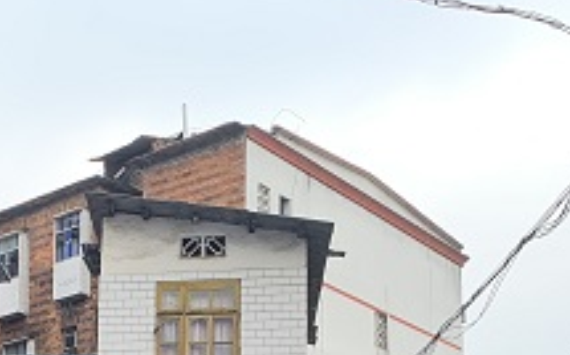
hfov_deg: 25.7
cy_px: 575
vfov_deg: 15.3
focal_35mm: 77
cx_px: 24
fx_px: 1195
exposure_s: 1/122
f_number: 1.8
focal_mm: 4.25
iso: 32
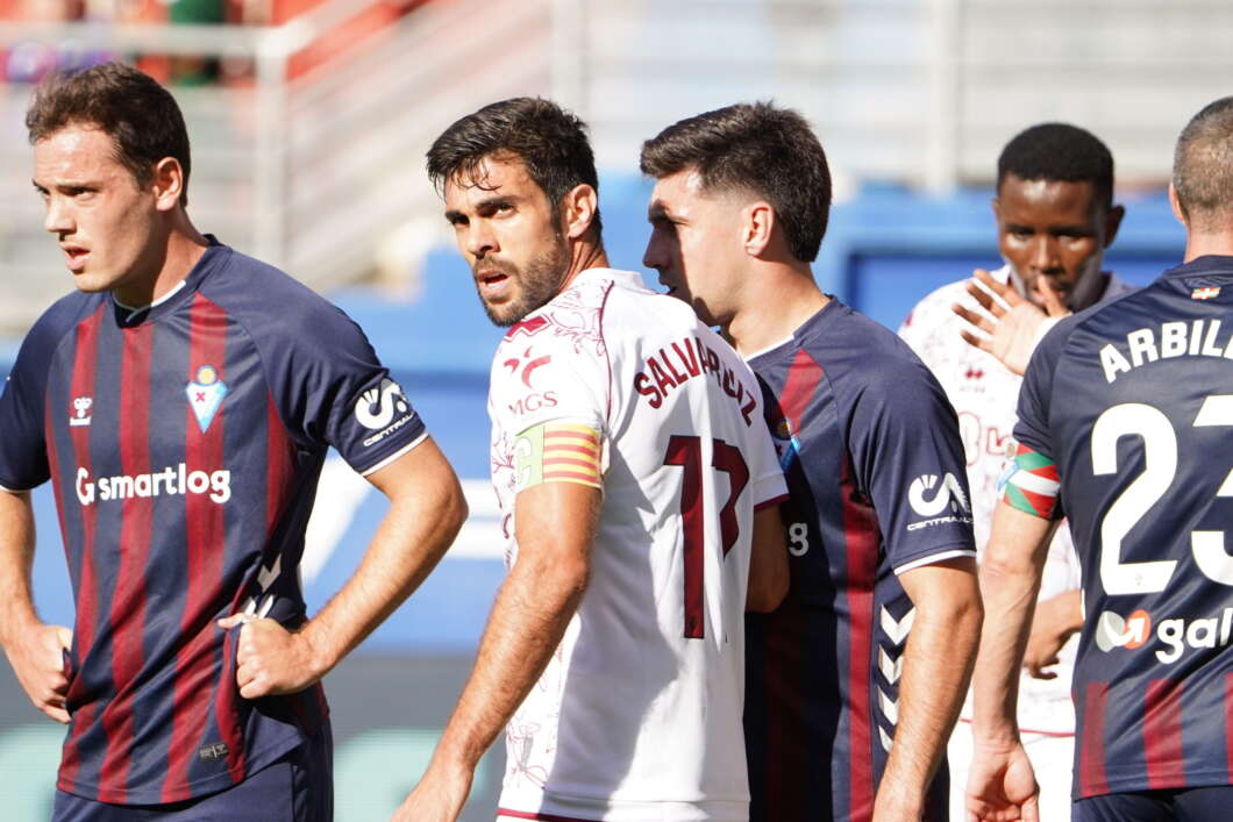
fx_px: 21510
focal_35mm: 628
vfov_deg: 2.2
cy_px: 411
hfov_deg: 3.3
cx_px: 616
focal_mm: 419
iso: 500
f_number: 6.3
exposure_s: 1/1000
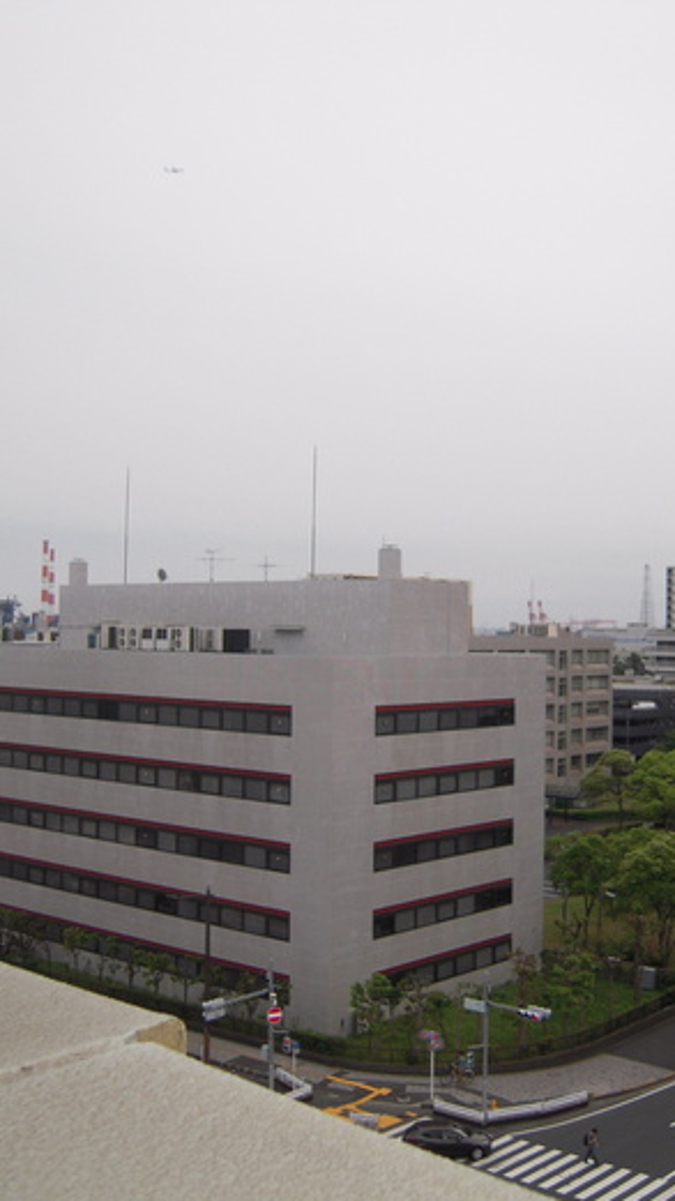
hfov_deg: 28.7
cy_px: 603
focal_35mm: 41
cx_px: 475
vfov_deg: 49.4
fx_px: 1305
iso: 100
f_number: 5.4
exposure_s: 1/400
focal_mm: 5
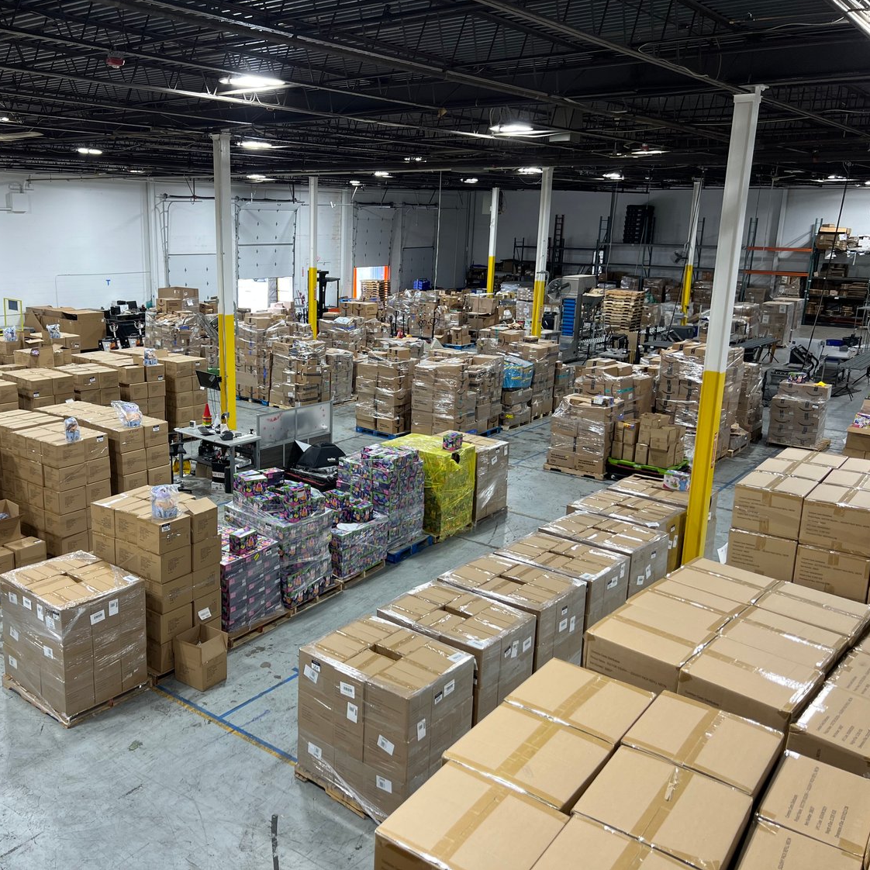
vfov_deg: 52.5
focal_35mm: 31
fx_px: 881
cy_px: 431
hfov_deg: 52.1
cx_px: 342
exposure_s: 1/60
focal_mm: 5.7
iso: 64
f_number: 1.5
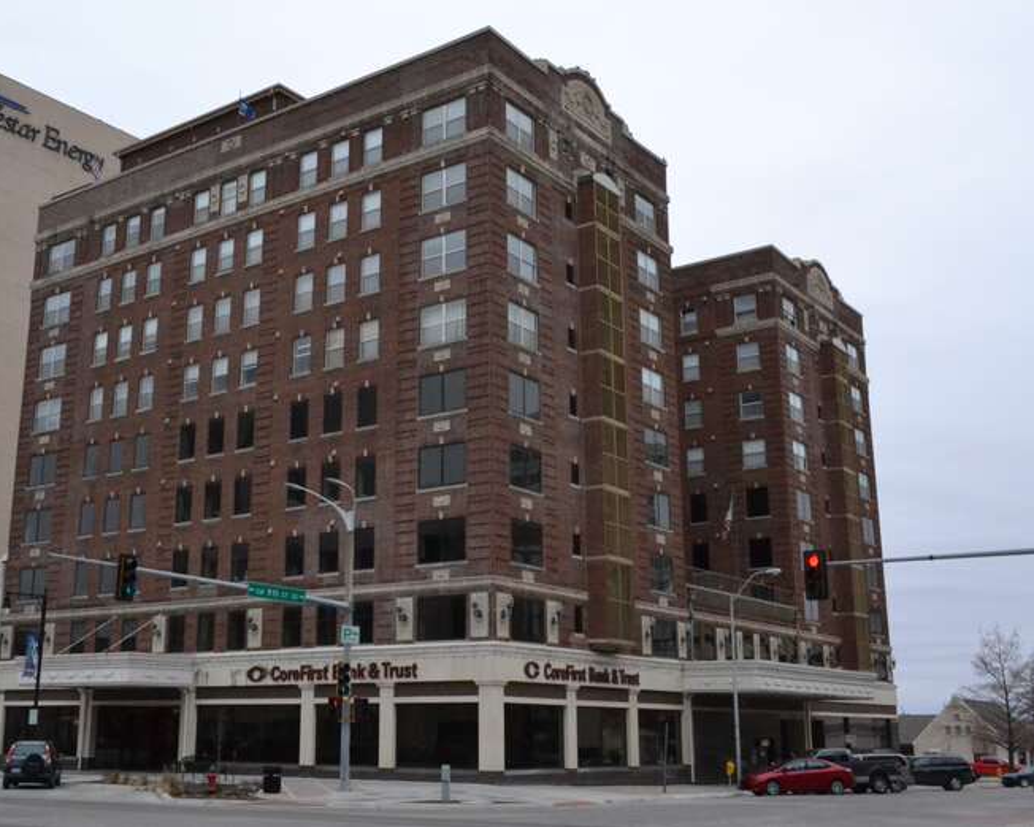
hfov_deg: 47.7
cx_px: 425
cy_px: 410
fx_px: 1163
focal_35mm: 38
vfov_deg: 39.2
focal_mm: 22
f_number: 16
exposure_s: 1/640
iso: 3200
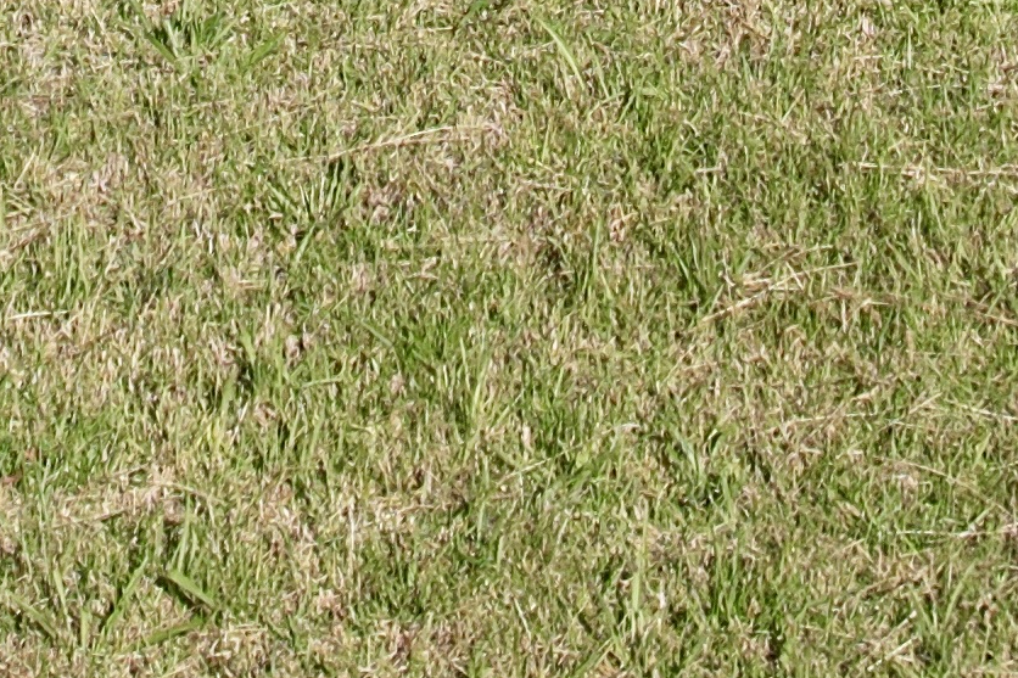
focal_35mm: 144
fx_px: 4071
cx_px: 141
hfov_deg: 14.1
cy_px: -1329
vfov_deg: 8.2
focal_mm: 8.38
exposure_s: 1/640
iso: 110
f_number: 2.8
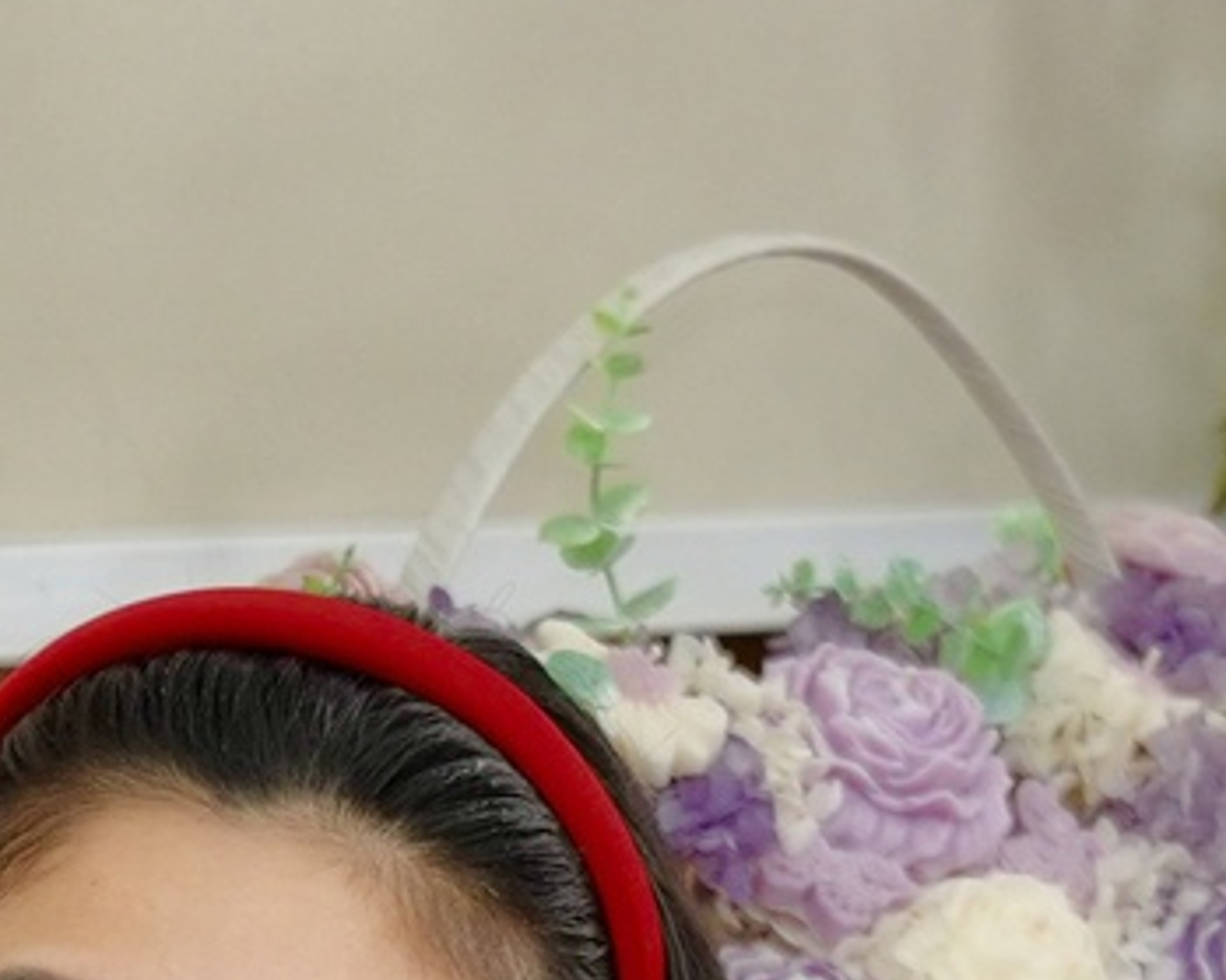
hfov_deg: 3.4
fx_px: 20495
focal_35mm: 565
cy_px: 2237
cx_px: 815
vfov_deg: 2.7
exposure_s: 1/200
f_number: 2.8
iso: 640
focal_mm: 70
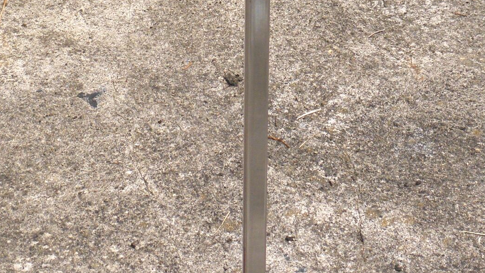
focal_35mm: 125
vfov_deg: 9.7
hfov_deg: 17.1
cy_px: 23
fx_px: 1607
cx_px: 290
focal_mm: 8.6
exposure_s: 1/320
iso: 100
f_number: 3.9
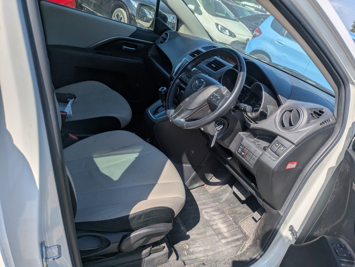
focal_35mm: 25
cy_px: 134
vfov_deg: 54.9
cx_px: 178
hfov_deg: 69.4
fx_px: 256
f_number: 1.89
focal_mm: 5.43
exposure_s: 1/2222
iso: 46
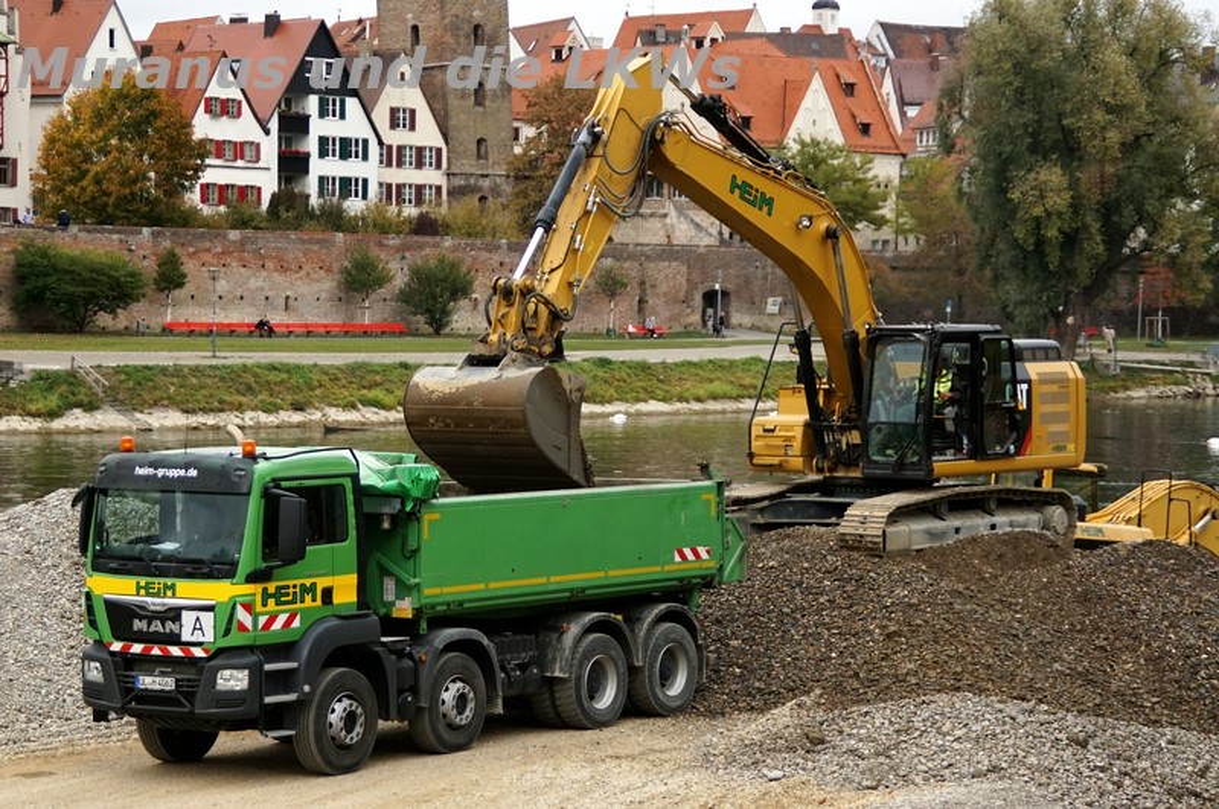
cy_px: 404
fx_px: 3043
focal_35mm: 90
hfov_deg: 22.7
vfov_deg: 15.1
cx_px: 610
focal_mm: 60
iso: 500
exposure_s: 1/800
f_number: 5
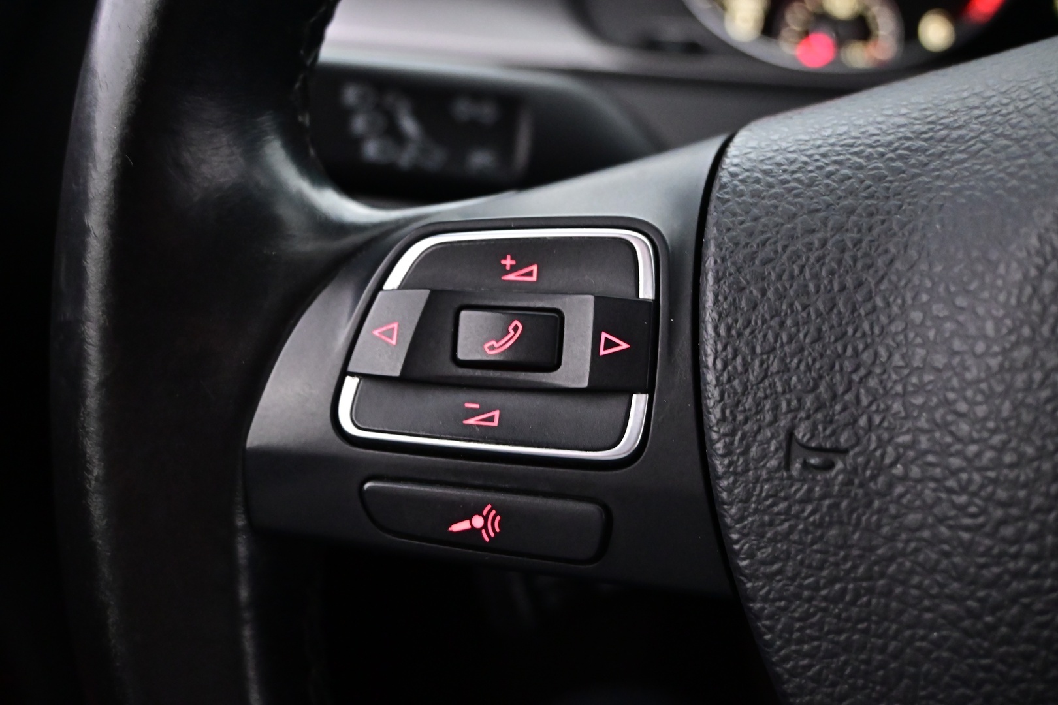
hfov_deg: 46.4
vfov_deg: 31.9
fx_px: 1234
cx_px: 529
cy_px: 352
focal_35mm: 42
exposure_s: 1/25
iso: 4500
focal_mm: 28
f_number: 4.5
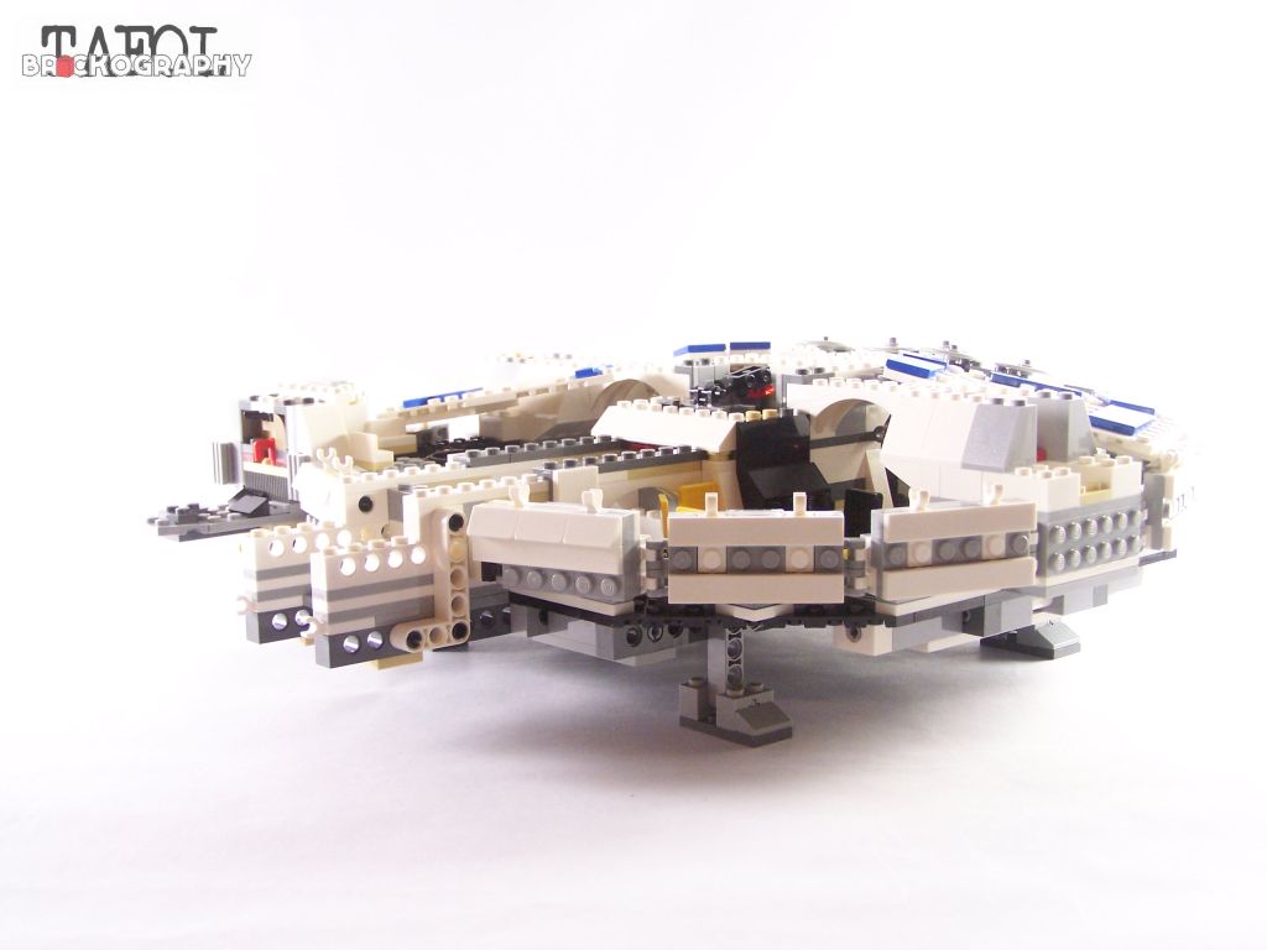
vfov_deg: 28.6
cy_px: 475
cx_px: 634
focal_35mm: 51
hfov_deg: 37.5
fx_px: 1867
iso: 200
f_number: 3.2
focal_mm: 8.5
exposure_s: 1/20
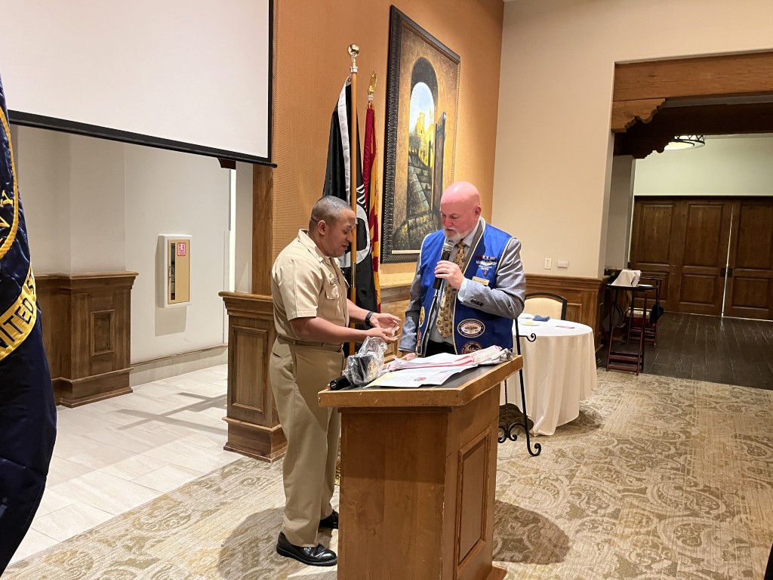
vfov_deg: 53.1
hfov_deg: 67.3
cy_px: 290
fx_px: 581
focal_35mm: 26
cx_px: 386
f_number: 1.6
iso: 400
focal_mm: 5.1
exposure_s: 1/40
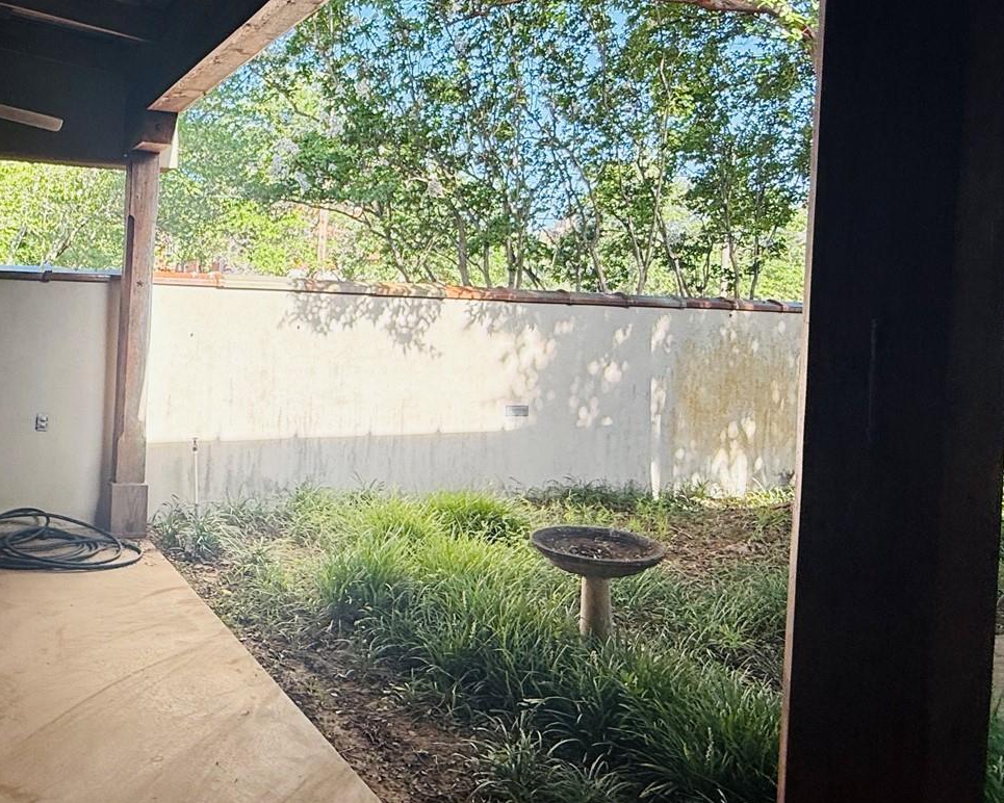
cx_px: 237
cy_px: 315
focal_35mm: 29
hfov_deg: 57.1
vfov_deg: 49.6
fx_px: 862
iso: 50
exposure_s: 1/204
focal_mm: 2.22
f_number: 2.2
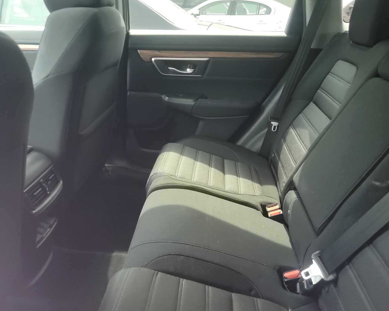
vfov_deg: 54.9
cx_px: 208
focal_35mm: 26
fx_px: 299
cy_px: 156
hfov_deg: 66.0
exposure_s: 1/14
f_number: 1.8
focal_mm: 6.7
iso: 1418
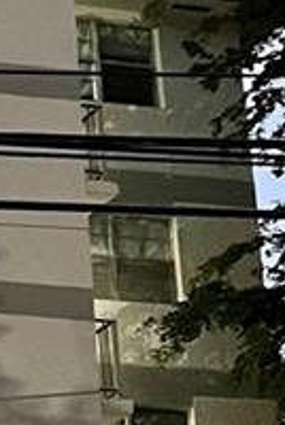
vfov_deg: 12.4
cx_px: -330
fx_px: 1917
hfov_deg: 8.0
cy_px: 493
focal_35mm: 162
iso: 500
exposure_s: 1/30
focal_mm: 5.7
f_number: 1.5
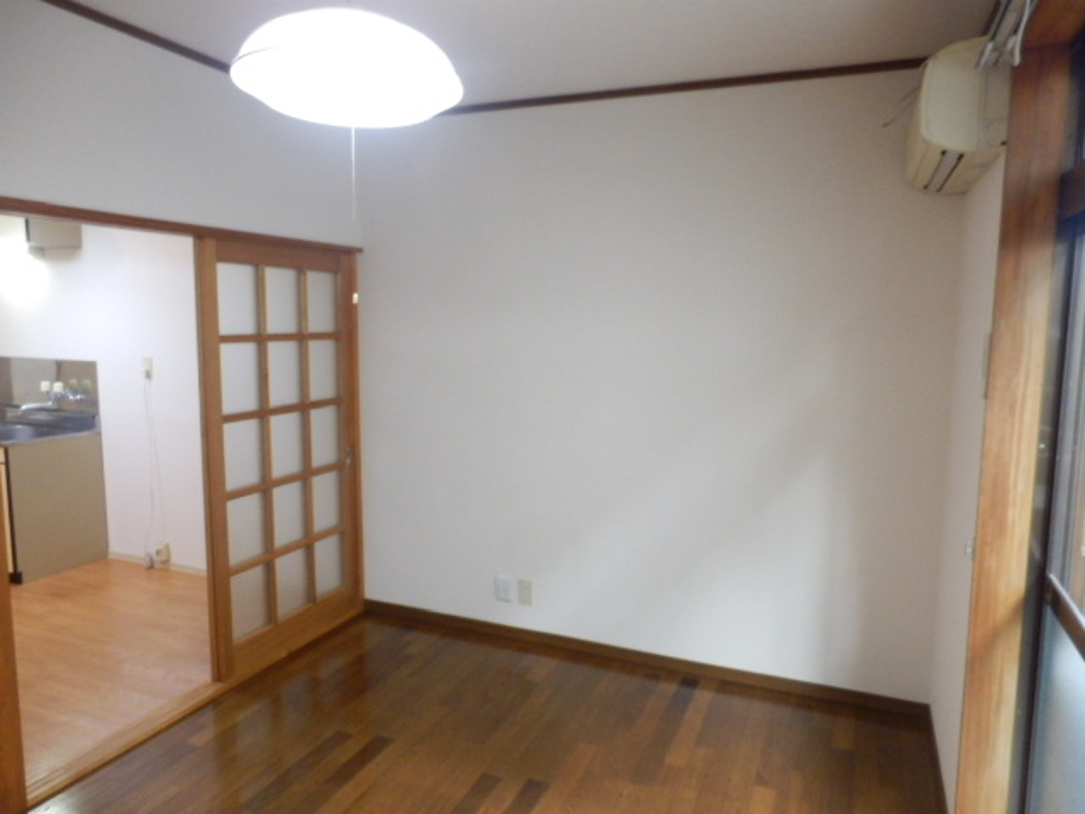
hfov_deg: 71.6
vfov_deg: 56.8
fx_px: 752
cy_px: 407
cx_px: 542
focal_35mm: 24
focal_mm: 4.2
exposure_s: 1/30
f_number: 3
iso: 500
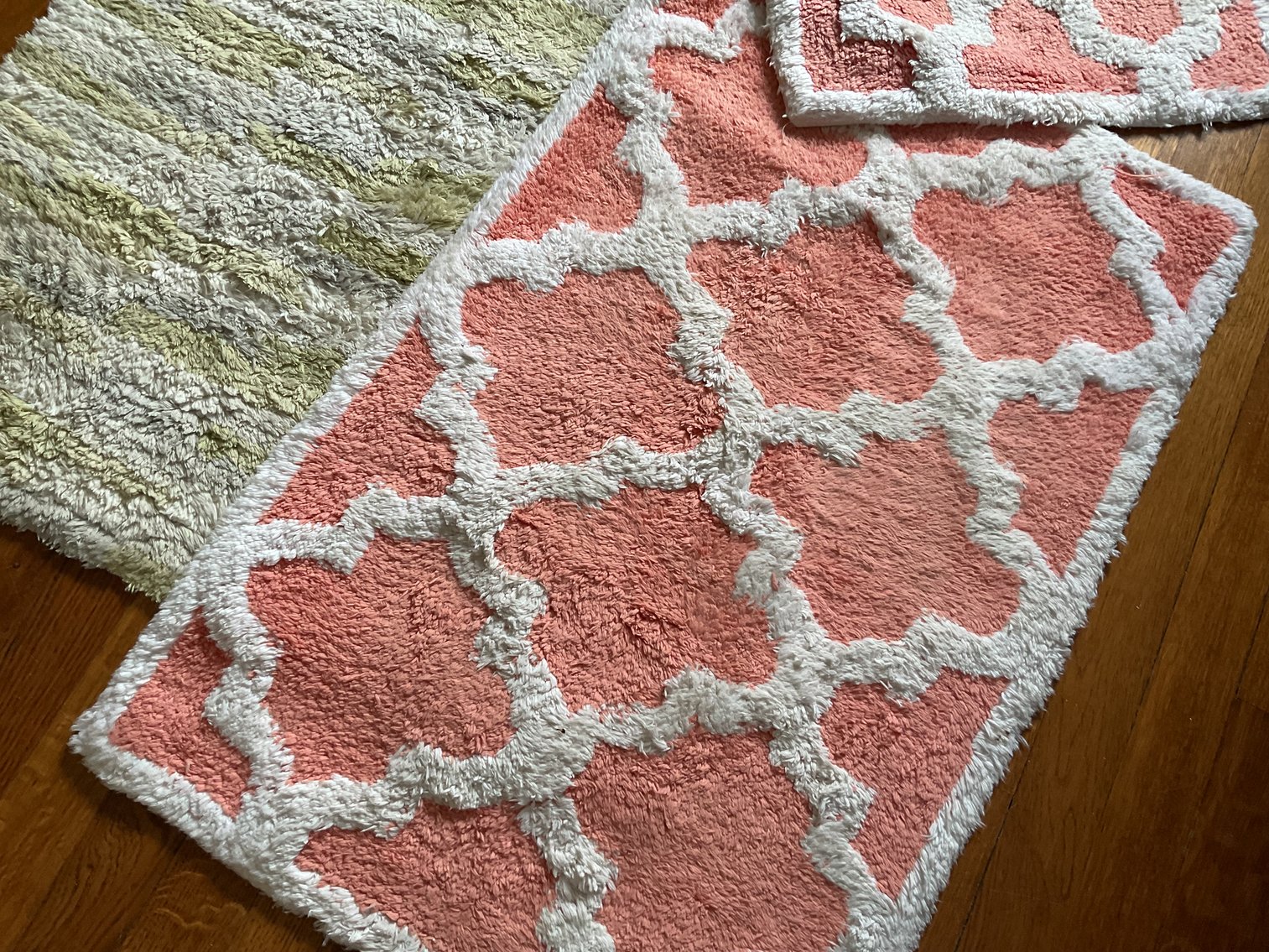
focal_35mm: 29
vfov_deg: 48.2
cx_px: 634
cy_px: 476
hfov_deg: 61.7
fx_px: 1063
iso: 100
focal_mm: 3
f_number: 1.8
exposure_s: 1/60
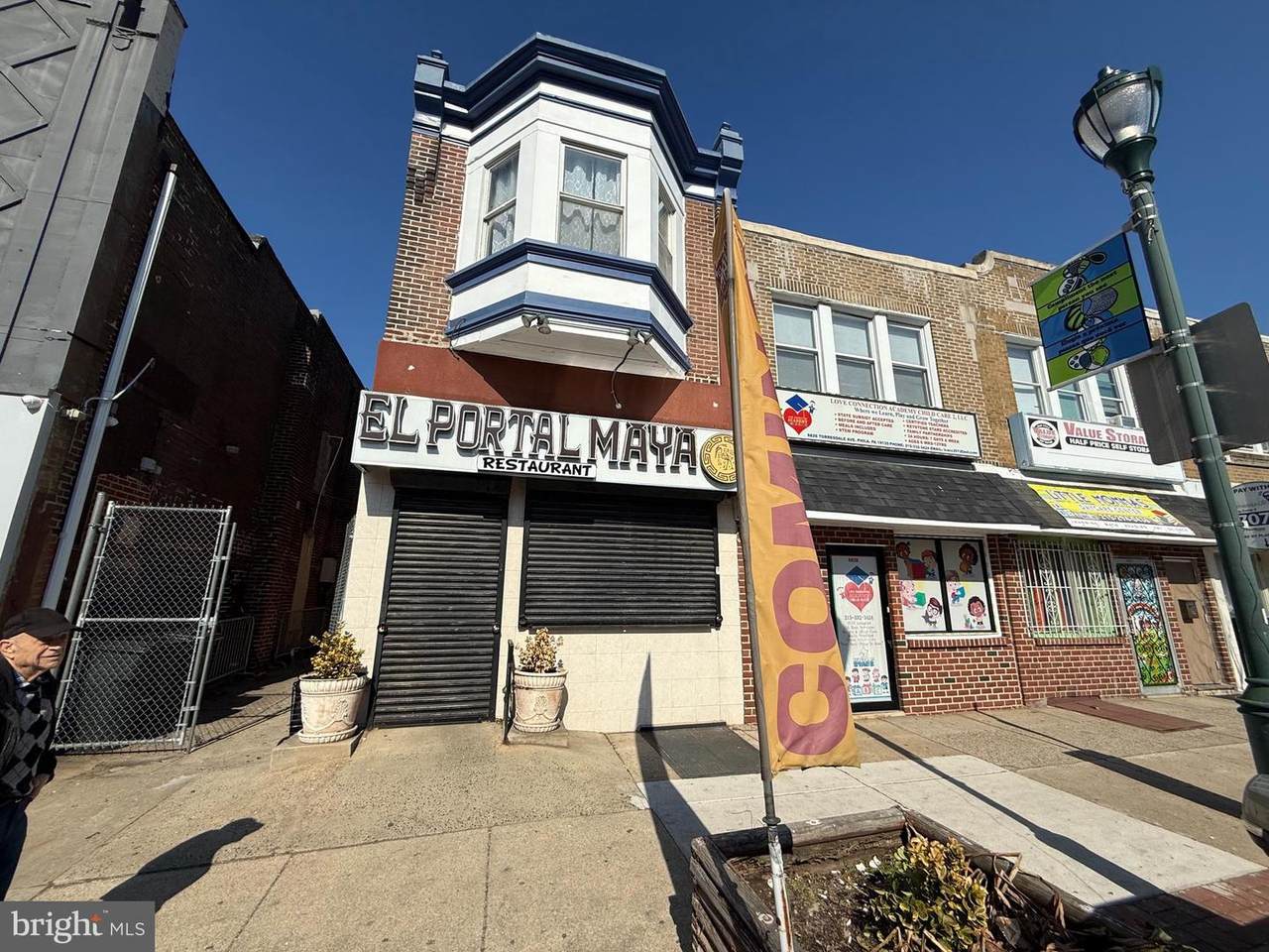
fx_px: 513
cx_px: 634
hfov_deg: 102.1
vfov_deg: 85.7
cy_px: 476
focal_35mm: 14
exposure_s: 1/4762
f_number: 2.2
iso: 50
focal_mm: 2.22
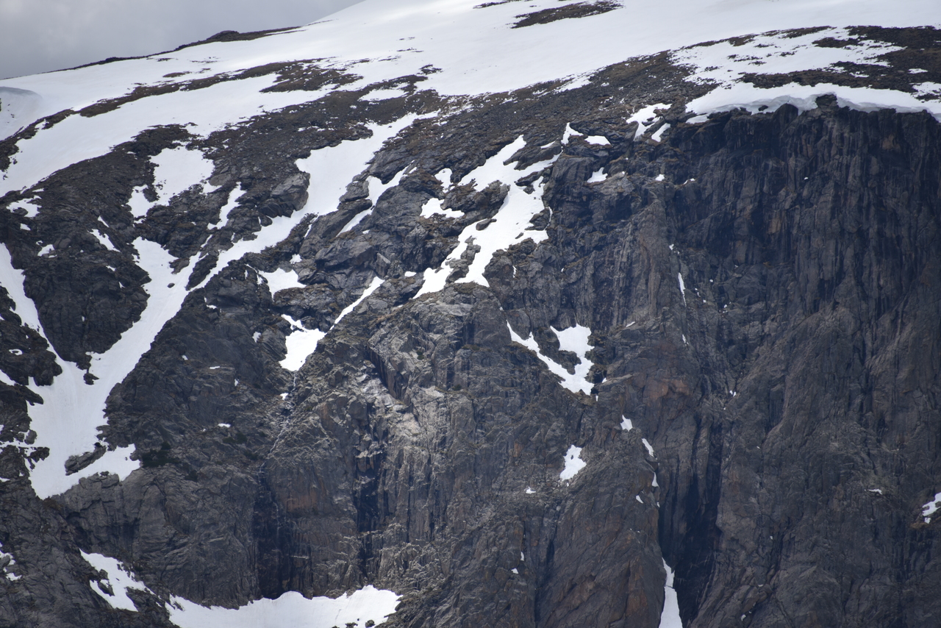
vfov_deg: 4.6
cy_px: 314
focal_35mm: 300
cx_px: 470
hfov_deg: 6.9
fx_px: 7843
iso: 140
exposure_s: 1/640
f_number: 5.6
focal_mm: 300
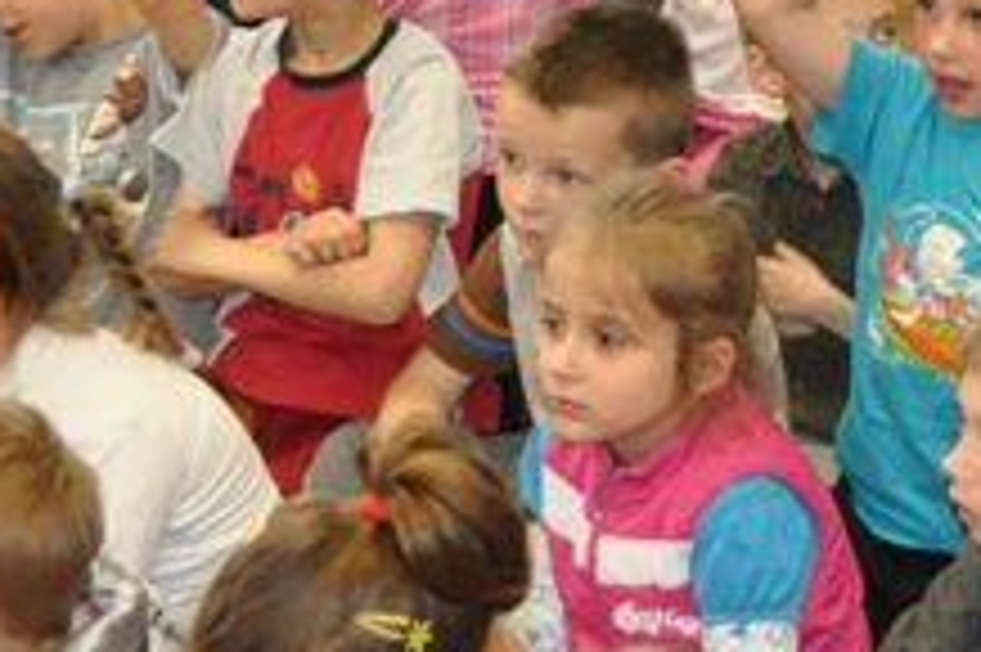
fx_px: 3295
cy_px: 11
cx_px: 1112
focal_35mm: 121
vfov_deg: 11.2
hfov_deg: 16.4
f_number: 4.5
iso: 2500
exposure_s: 1/125
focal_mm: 22
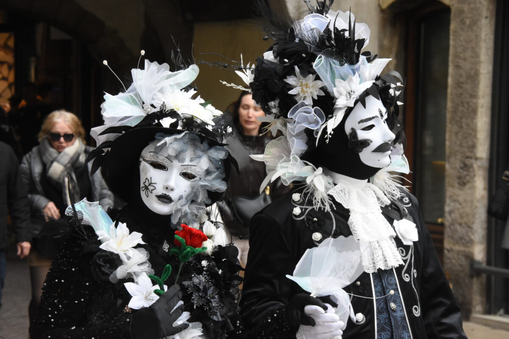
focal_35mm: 180
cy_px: 170
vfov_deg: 7.6
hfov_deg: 11.4
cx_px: 254
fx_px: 2545
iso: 2000
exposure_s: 1/160
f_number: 10
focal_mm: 120
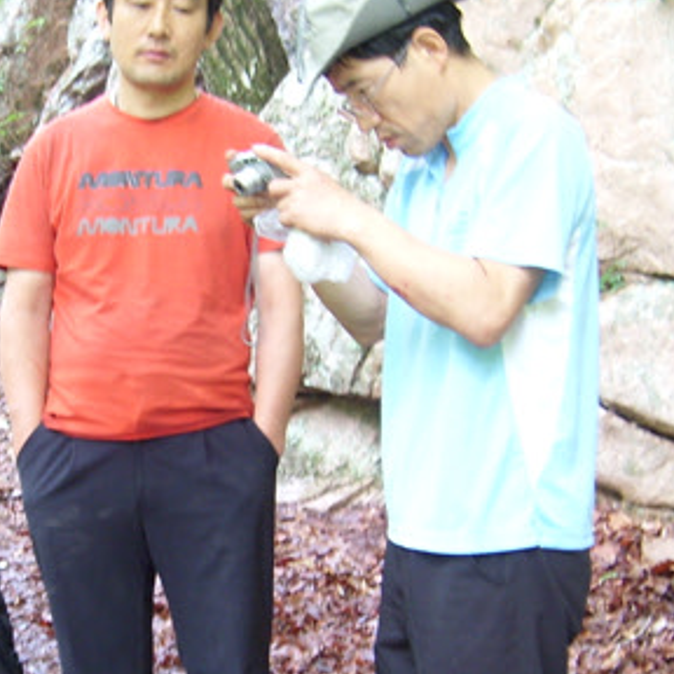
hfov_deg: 20.0
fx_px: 1894
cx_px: 168
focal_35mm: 86
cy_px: 480
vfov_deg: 20.1
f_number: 2.8
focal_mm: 5.8
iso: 50
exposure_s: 1/6
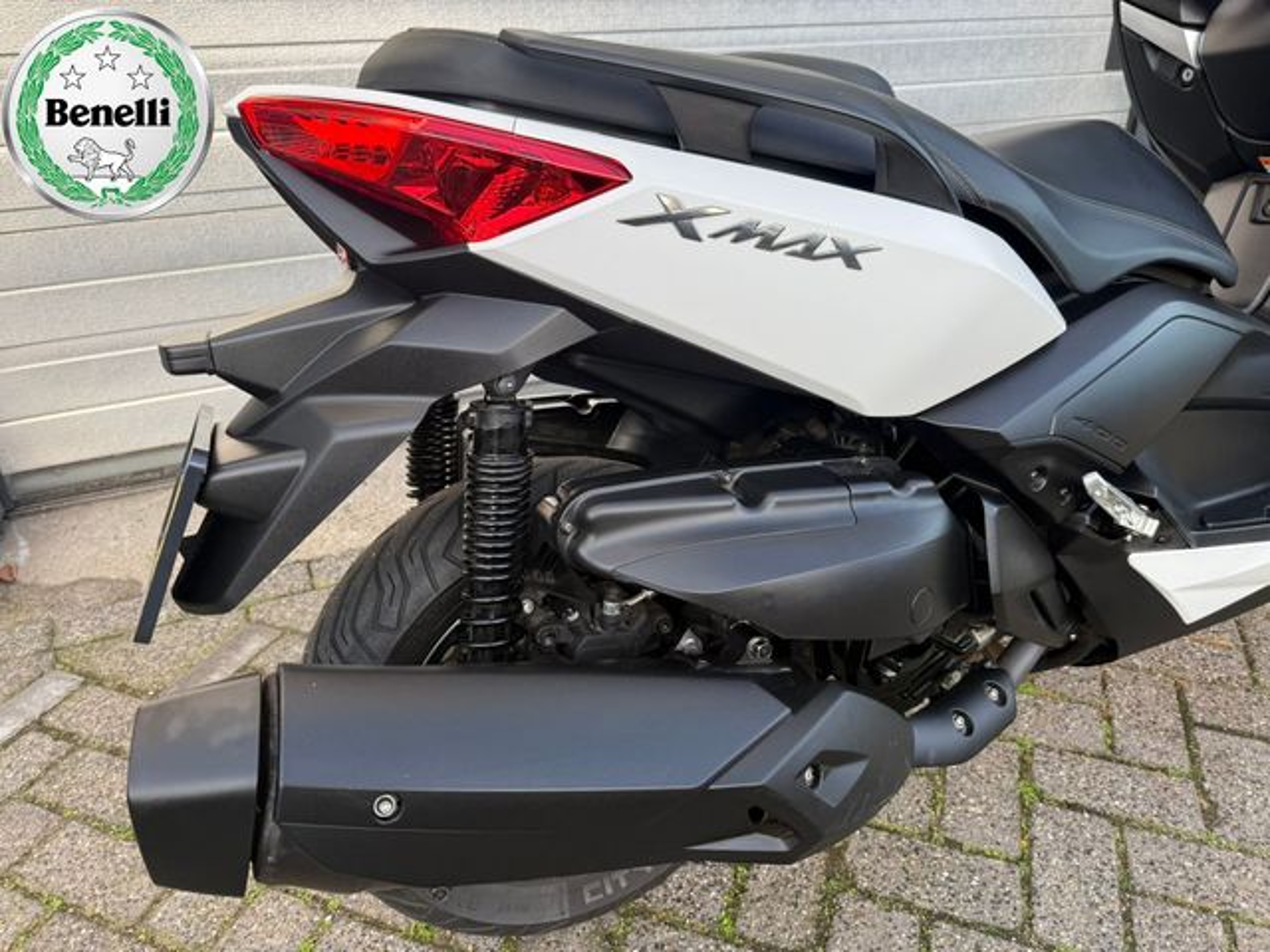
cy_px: 476
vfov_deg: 56.8
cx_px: 635
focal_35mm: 24
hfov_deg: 71.6
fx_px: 881
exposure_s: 1/367
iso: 100
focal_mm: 6.76
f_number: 1.78
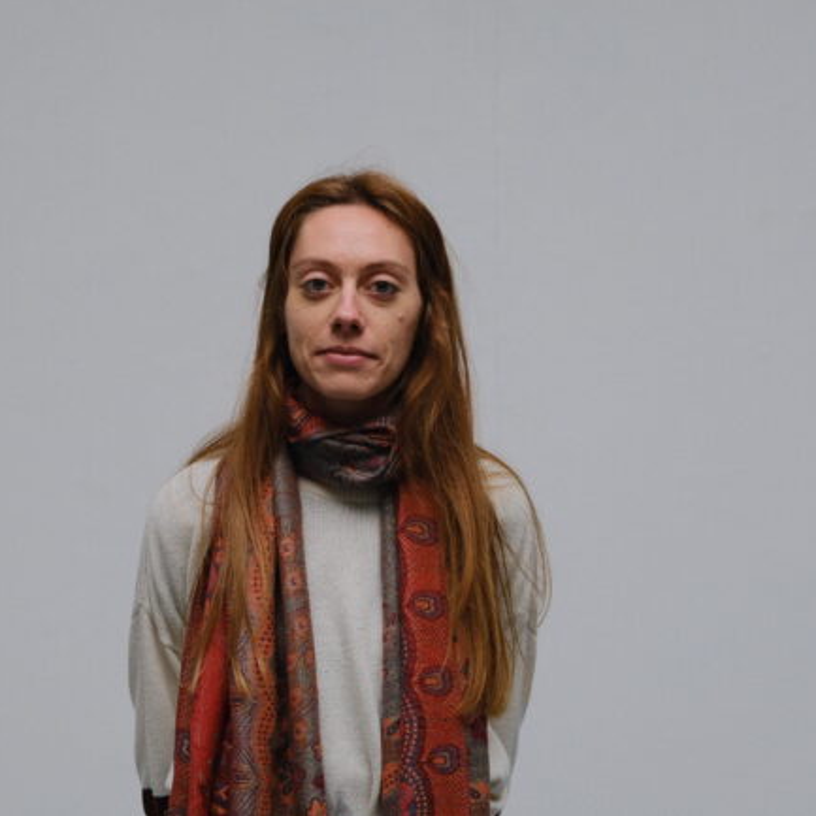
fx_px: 1920
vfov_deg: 24.0
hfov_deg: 23.9
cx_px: 280
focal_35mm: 72
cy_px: 406
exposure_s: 1/300
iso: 800
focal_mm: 37.4
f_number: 3.6
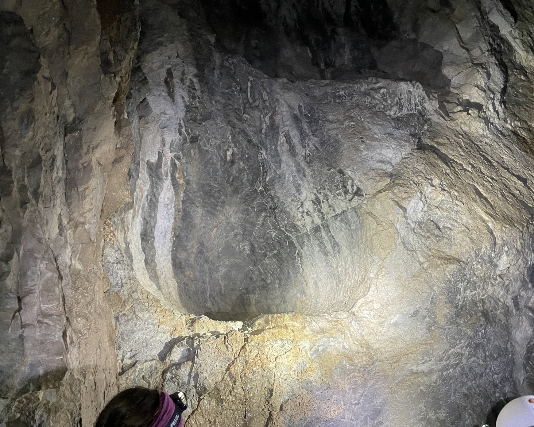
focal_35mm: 28
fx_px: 443
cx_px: 253
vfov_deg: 51.5
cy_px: 213
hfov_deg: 62.2
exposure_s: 1/54
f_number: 1.6
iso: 500
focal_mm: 4.2
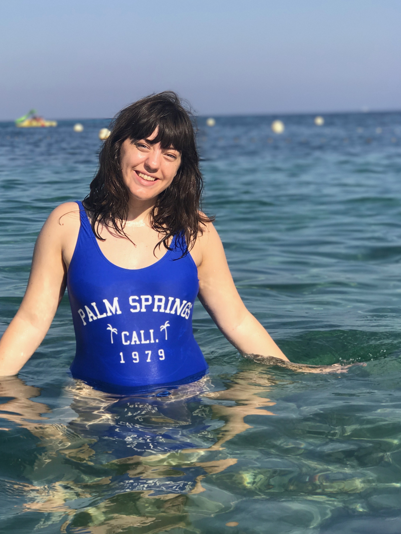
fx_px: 1251
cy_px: 241
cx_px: 120
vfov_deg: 24.1
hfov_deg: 18.1
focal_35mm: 81
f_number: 2.8
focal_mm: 6.6
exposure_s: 1/833
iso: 20
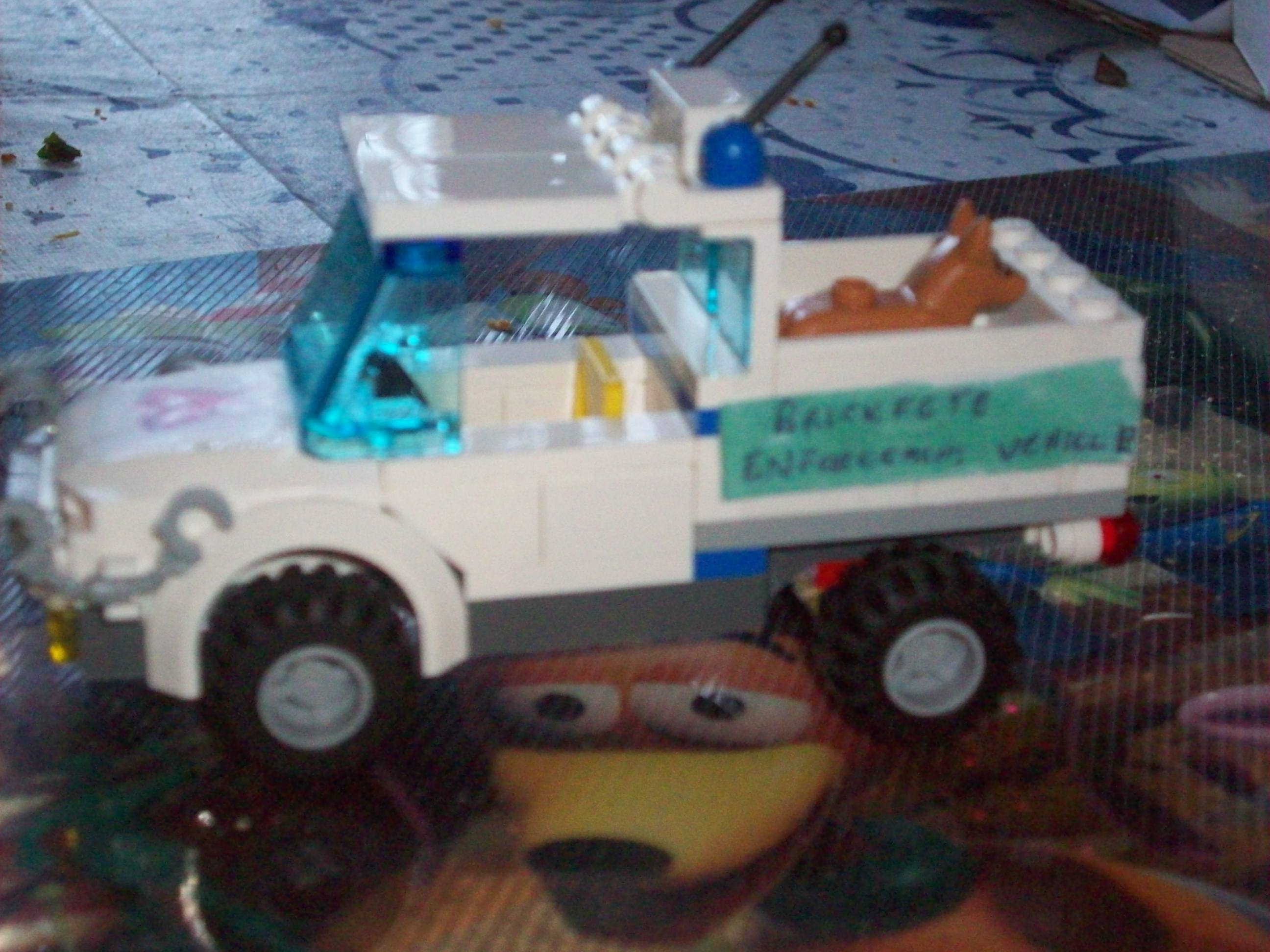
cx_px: 635
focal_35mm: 64
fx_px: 2348
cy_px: 476
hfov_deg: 30.3
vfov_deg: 22.9
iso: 400
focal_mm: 10.7
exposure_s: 1/90.6
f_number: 3.8
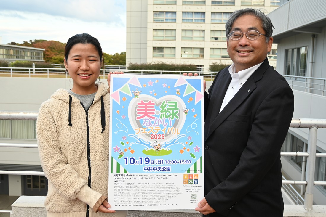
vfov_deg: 40.8
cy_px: 108
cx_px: 163
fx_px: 292
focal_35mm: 32
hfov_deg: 58.3
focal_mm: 21.5
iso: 220
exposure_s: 1/250
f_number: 4
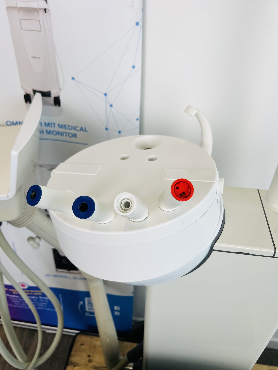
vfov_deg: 67.3
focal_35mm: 26
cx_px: 139
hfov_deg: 53.1
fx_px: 278
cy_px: 185
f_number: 1.5
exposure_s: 1/207
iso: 40
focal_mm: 5.7
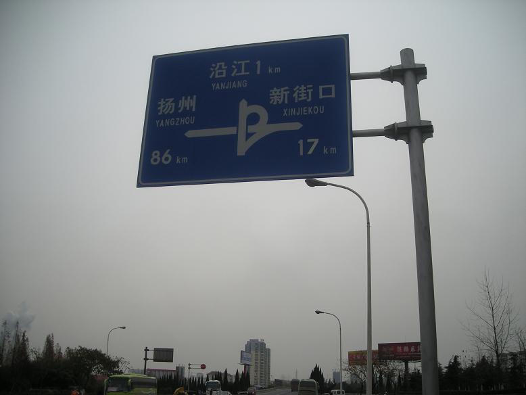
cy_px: 198
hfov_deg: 52.6
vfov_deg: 40.7
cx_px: 263
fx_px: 532
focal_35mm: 35
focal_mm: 5.7
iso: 50
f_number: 2.8
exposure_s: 1/388
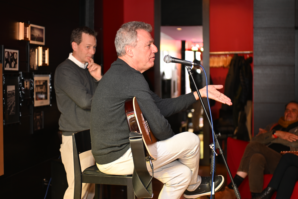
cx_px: 149
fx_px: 579
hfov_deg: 28.8
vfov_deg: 19.5
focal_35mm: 70
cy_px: 100
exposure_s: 1/60
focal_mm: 70
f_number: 2.8
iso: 640
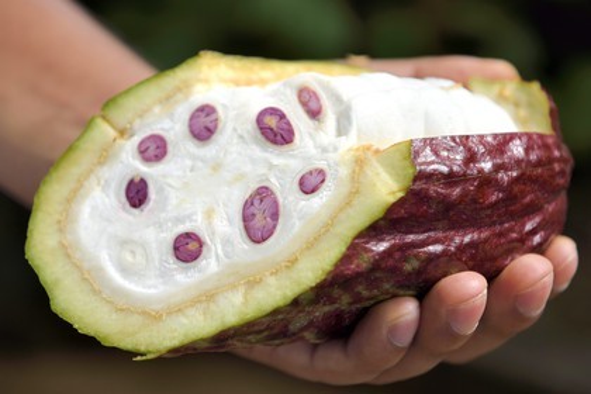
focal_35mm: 70
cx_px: 296
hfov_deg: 28.8
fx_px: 1149
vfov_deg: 19.5
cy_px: 197
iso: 200
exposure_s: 1/125
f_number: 6.3
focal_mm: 70
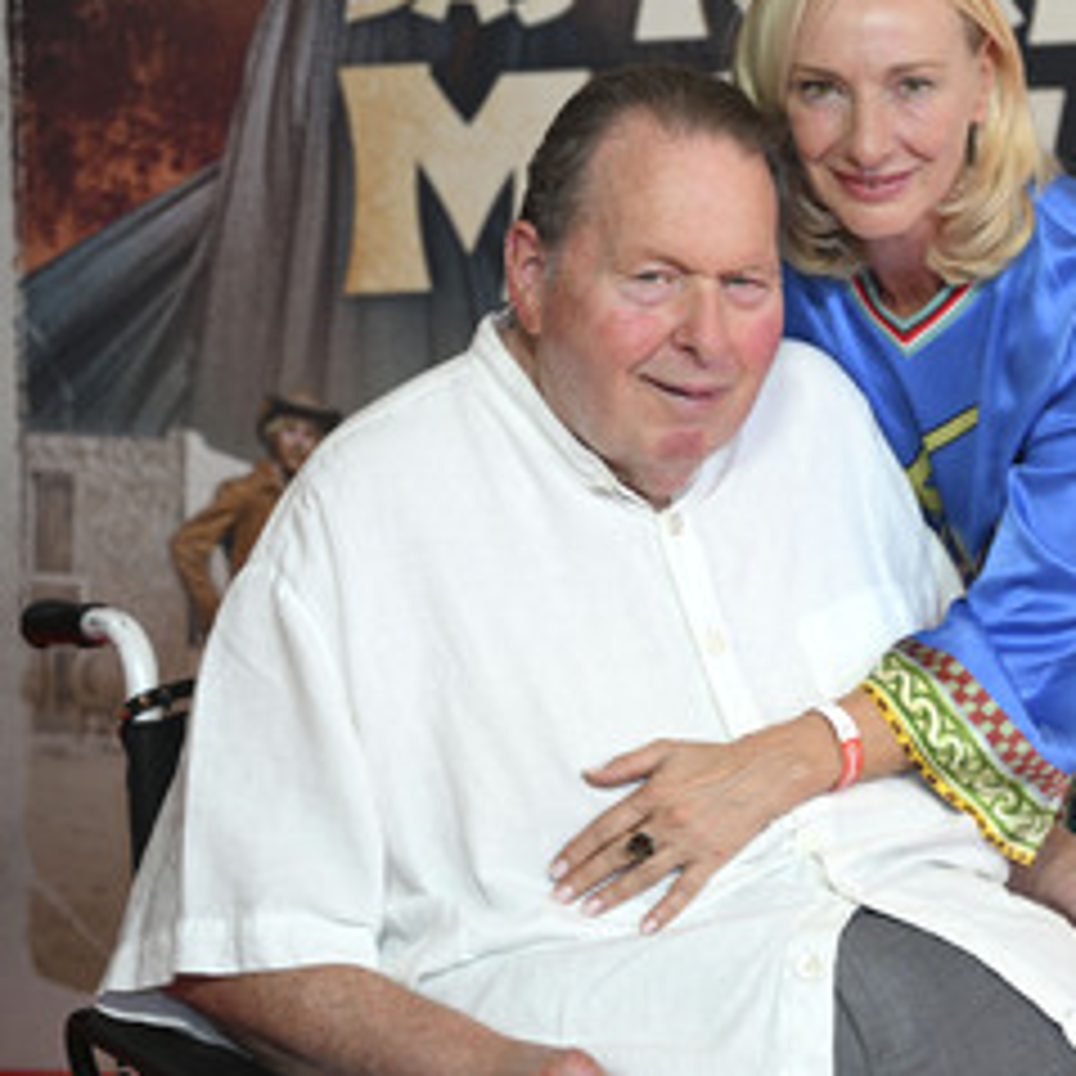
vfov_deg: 14.5
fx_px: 4220
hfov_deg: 14.5
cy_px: 500
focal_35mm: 120
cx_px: 799
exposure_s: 1/160
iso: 250
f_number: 2.8
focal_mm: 75
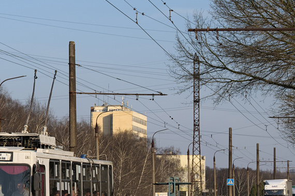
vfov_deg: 8.2
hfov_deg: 12.2
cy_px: 152
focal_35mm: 167
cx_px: 20
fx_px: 1368
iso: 200
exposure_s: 1/750
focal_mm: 52.4
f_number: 5
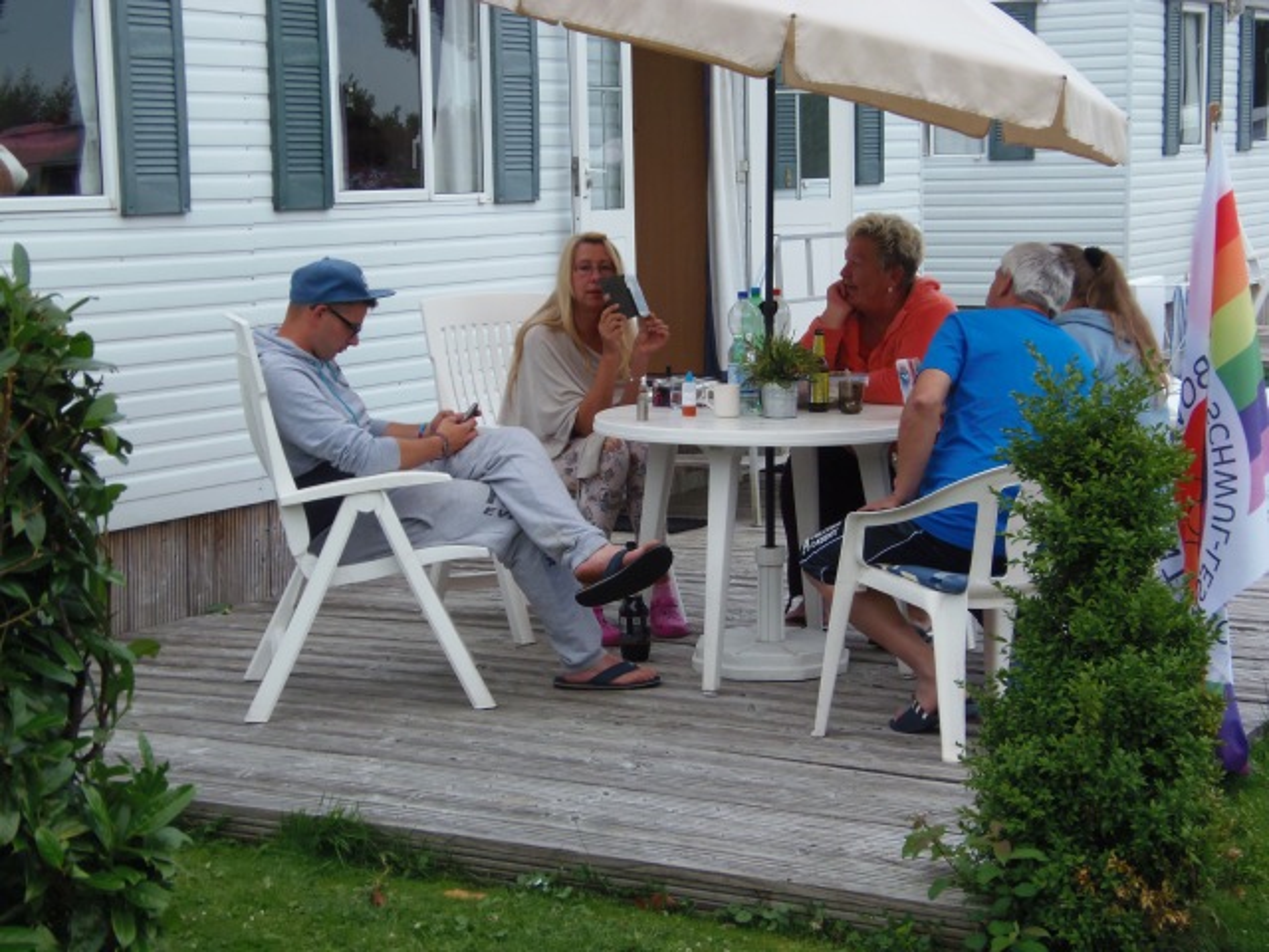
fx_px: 2310
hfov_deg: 30.7
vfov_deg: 23.3
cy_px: 476
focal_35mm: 63
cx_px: 634
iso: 100
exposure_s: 1/40
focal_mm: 11.7
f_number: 4
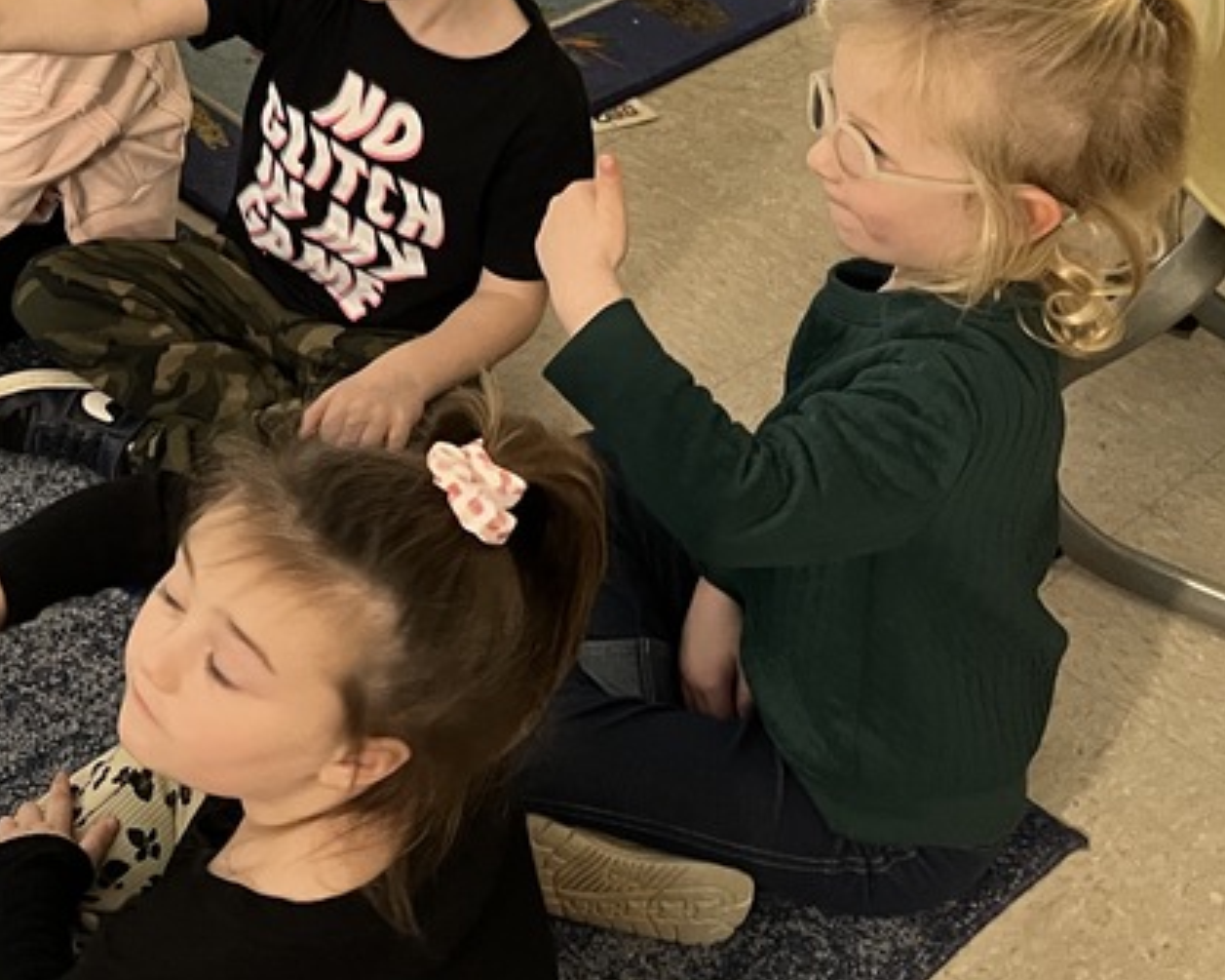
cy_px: 47
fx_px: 2247
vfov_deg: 23.7
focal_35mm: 62
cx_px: -126
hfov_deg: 27.8
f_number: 1.6
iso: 400
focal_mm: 5.1
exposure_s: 1/40
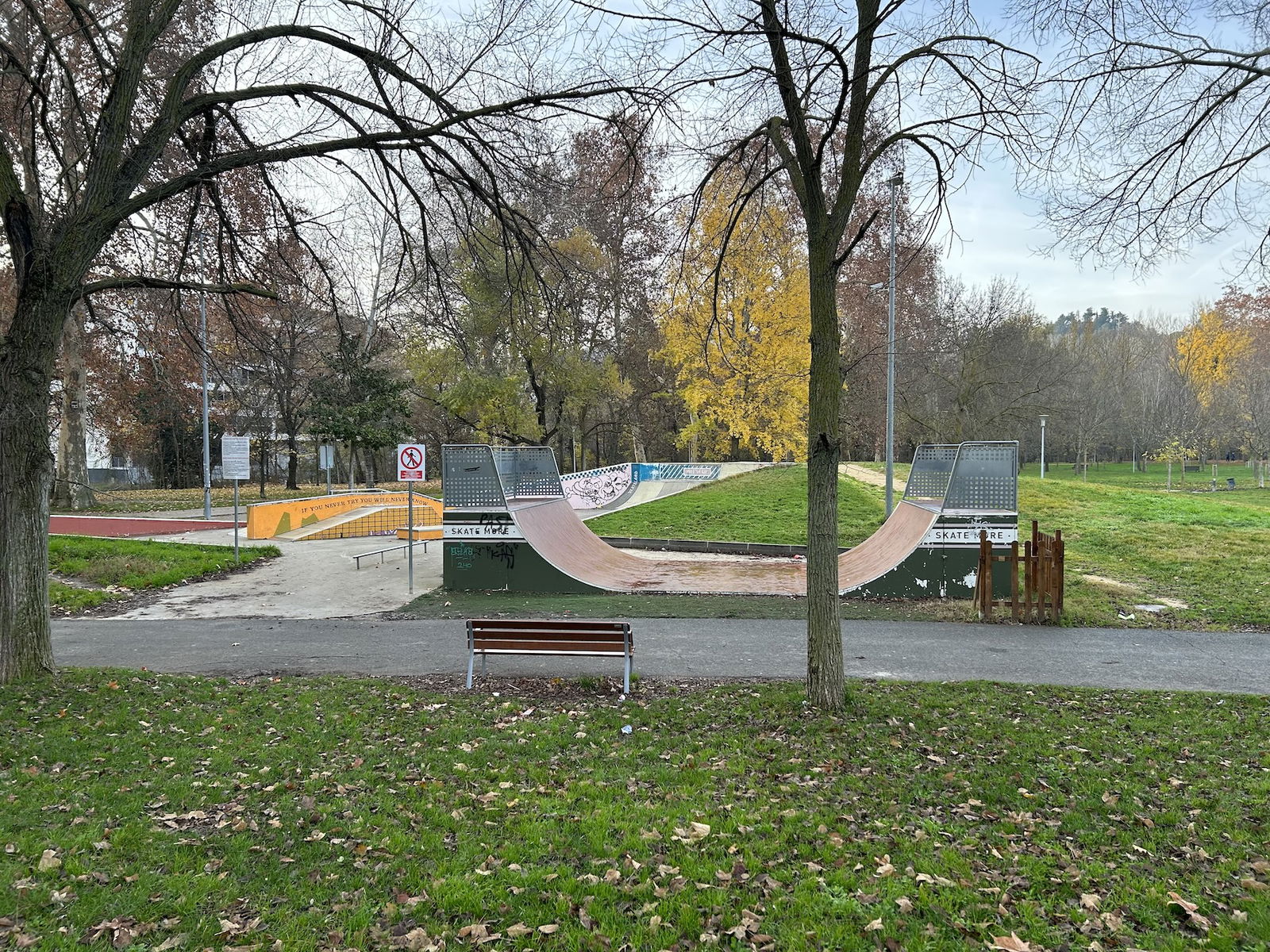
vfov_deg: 53.1
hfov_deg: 67.3
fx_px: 954
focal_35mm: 26
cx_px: 635
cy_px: 476
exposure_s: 1/399
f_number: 1.5
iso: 50
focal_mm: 5.7
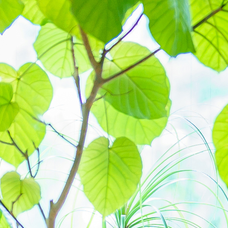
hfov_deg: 4.1
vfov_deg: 4.2
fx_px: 3107
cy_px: 122
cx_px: 601
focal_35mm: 417
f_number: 1.2
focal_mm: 50
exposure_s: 1/320
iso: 200
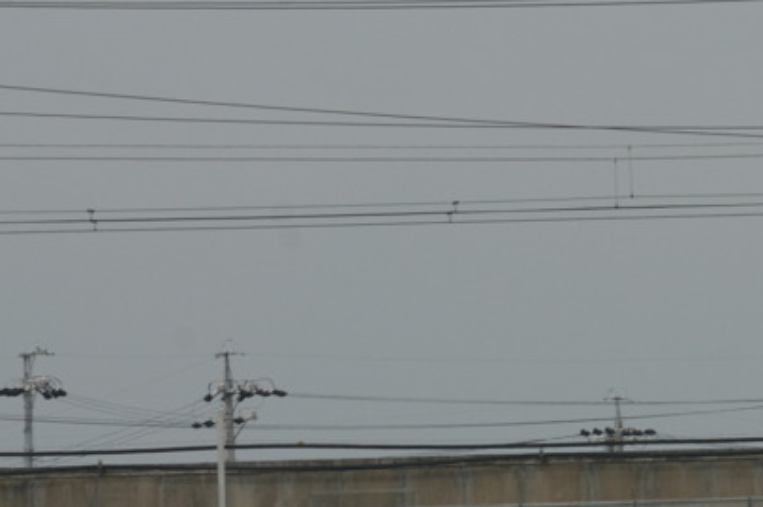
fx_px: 18424
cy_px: 558
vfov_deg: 1.6
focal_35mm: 870
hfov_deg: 2.4
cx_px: 868
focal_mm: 230
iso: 250
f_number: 16
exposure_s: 1/400
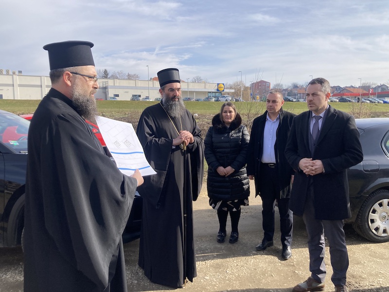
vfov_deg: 49.7
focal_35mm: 28
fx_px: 315
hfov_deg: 63.4
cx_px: 194
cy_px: 146
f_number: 1.8
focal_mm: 3.99
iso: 20
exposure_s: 1/1656
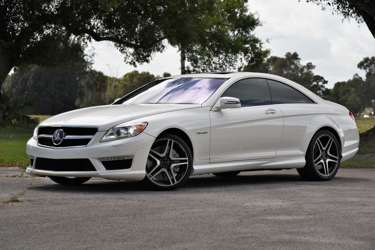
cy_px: 125
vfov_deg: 11.4
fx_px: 1250
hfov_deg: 17.1
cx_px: 188
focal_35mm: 120
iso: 640
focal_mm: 120
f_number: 8
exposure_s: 1/1000
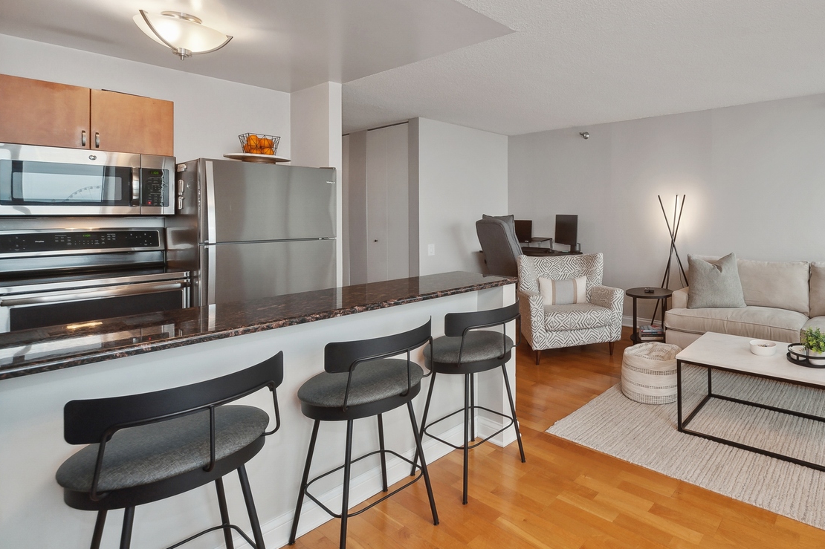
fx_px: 435
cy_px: 205
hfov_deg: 81.7
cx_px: 595
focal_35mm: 19
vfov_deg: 63.6
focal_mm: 13
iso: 200
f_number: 8
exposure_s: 1/30
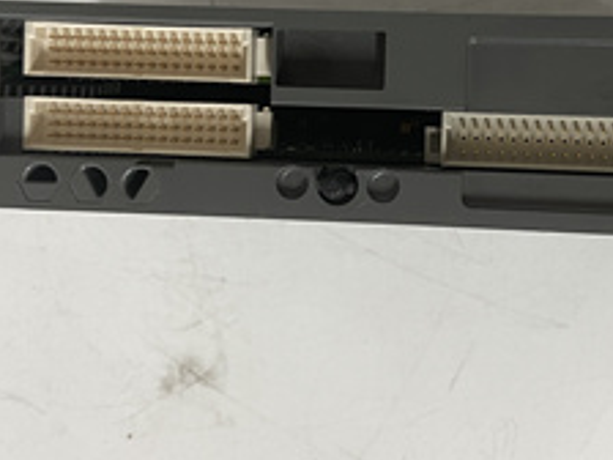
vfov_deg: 24.9
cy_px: 103
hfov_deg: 33.0
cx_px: 389
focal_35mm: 58
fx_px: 1027
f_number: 1.8
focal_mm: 4.25
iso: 100
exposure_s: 1/50
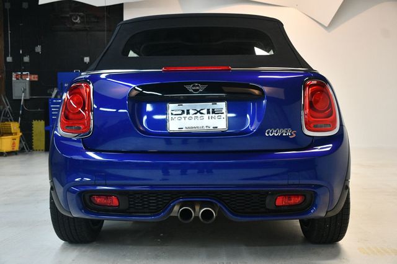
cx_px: 198
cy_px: 132
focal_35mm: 39
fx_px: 430
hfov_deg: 49.6
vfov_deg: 34.2
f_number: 3.8
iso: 1600
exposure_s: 1/125
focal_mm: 26
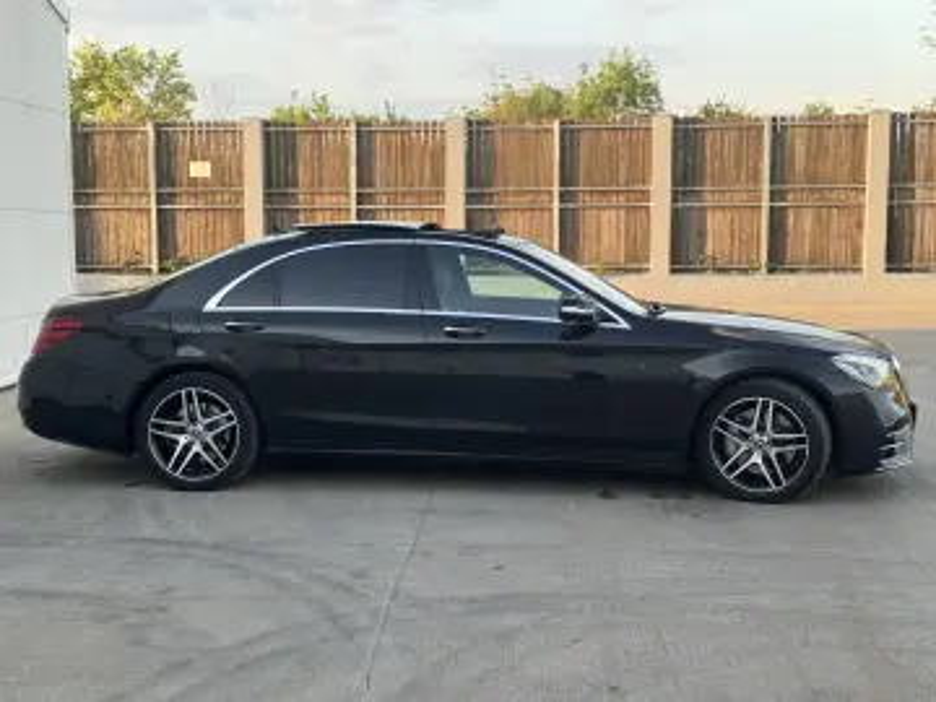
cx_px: 468
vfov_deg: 30.3
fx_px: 1298
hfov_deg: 39.7
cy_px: 351
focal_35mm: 48
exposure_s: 1/305
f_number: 1.78
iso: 64
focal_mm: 6.76
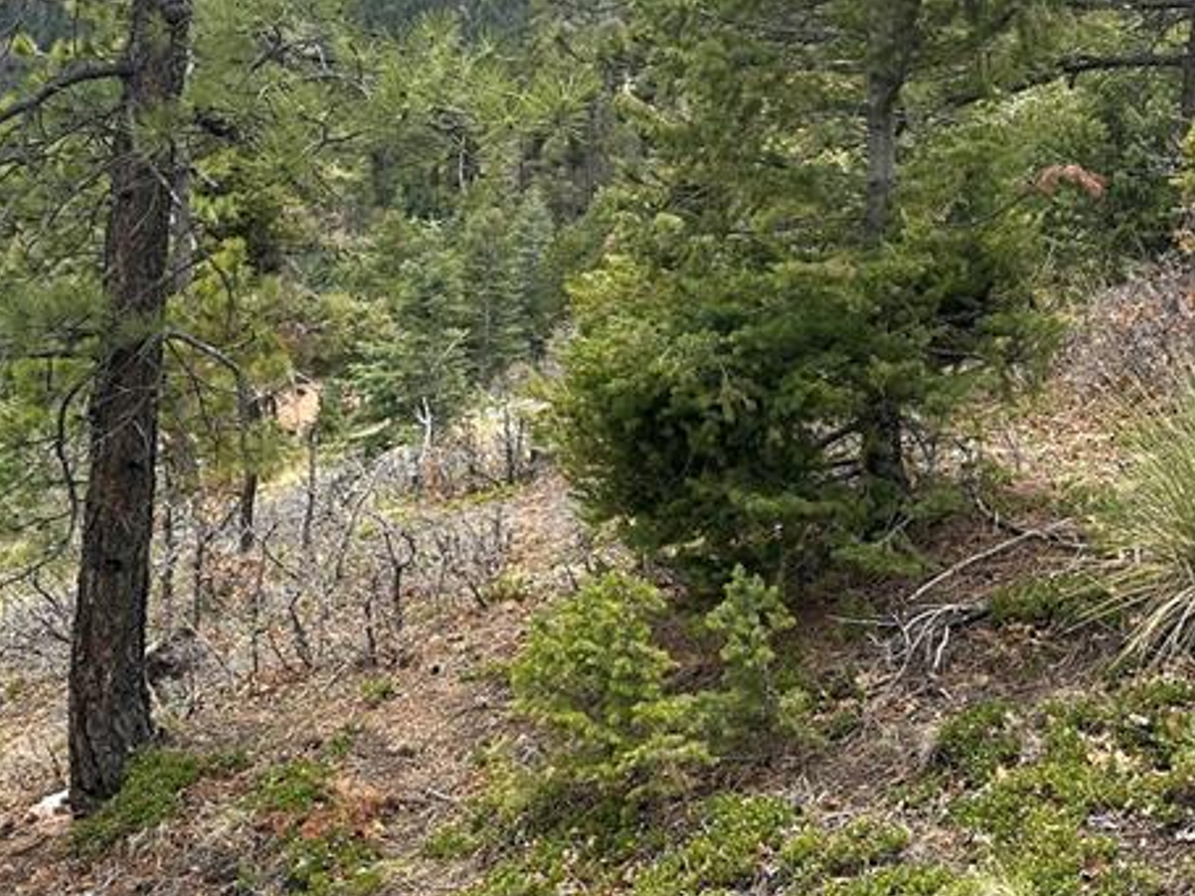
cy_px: 164
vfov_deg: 26.5
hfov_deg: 35.5
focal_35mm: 54
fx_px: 1864
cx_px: 699
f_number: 1.78
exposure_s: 1/1779
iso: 80
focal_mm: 6.86
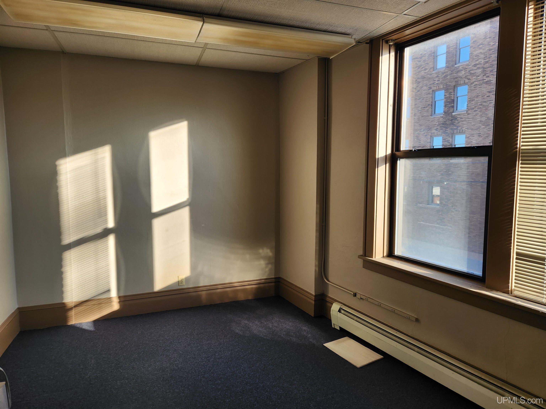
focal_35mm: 23
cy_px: 204
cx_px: 273
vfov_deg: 58.9
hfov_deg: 73.9
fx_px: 363
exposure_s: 1/180
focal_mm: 5.4
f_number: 1.8
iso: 25
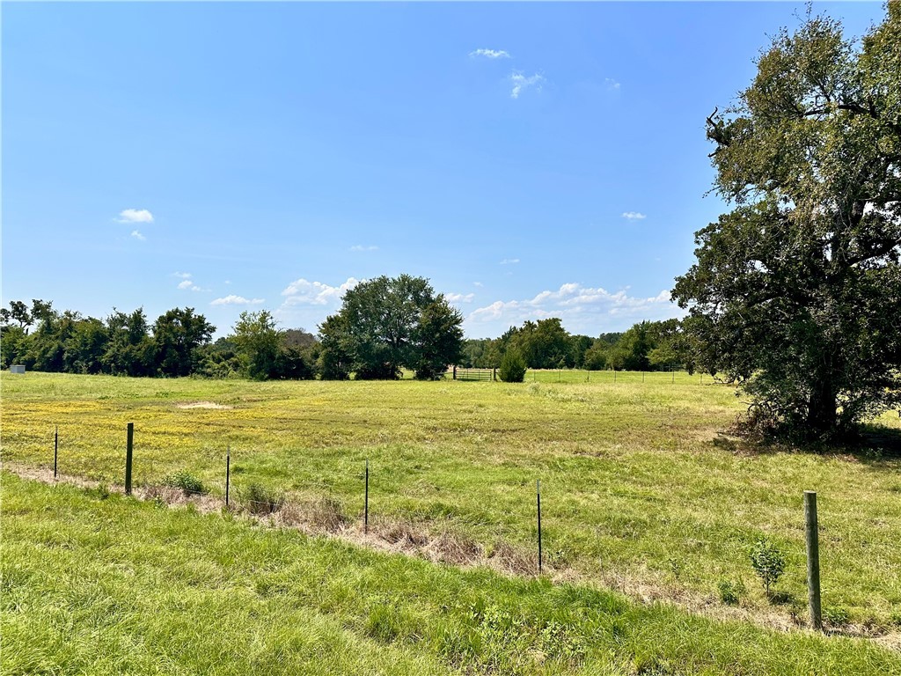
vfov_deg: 56.8
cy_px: 338
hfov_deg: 71.6
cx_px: 450
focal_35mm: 24
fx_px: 625
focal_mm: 6.86
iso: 80
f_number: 1.78
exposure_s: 1/7042
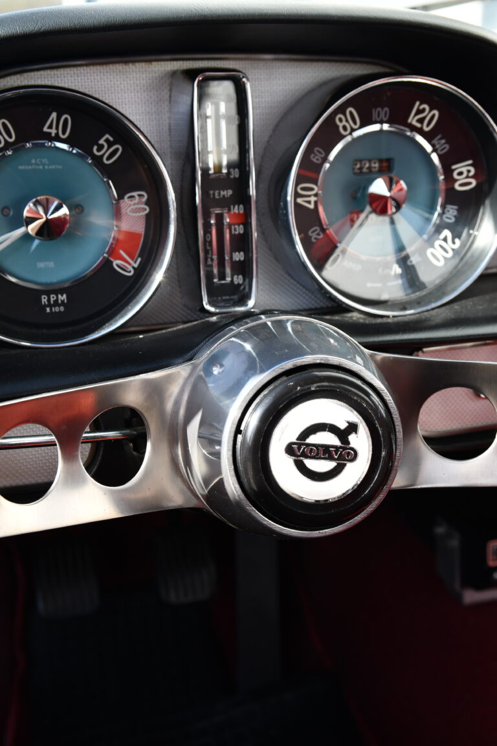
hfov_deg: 28.1
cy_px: 373
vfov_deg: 41.1
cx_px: 248
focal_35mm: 48
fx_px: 994
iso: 250
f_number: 7.1
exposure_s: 1/200
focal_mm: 32
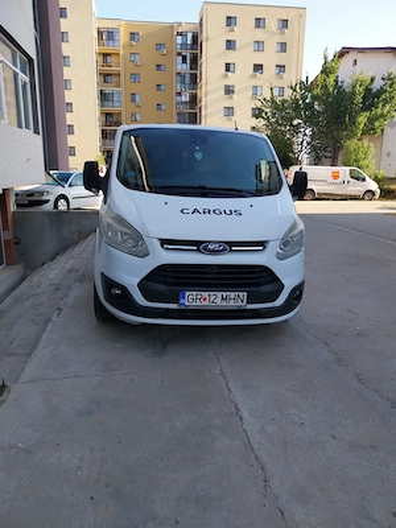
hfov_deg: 53.1
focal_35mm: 26
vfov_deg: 67.3
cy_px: 264
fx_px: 397
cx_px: 198
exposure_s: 1/263
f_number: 1.8
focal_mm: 4
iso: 25
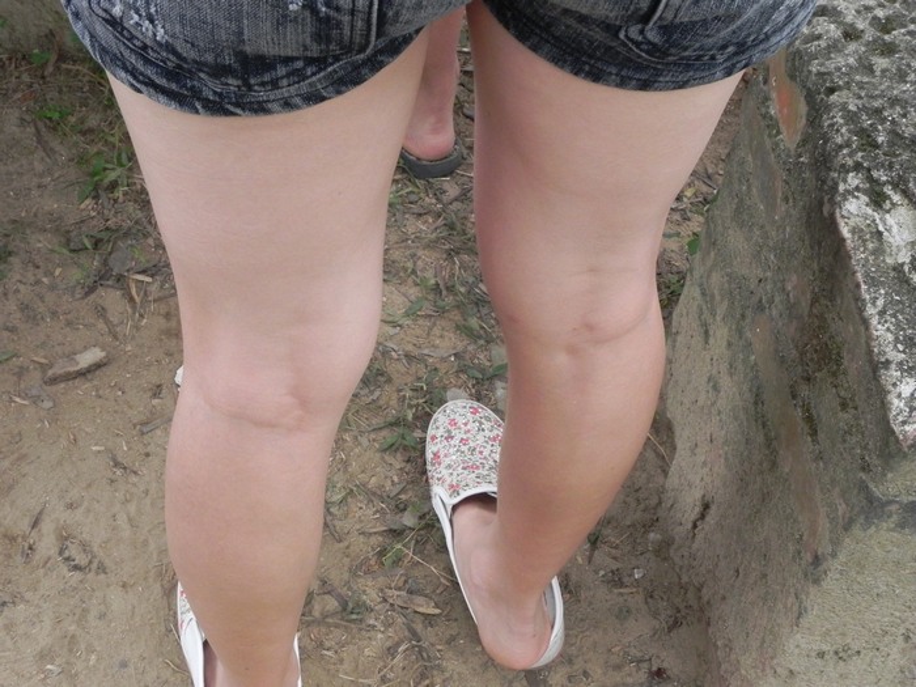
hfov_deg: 33.2
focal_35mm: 58
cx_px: 458
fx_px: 1535
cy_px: 344
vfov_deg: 25.2
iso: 400
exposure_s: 1/53
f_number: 6.3
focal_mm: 10.3
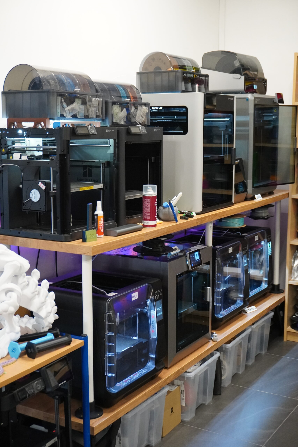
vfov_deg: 41.1
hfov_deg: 28.1
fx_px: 596
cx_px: 149
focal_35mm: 48
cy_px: 224
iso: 3200
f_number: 5
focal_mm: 32
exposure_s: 1/50
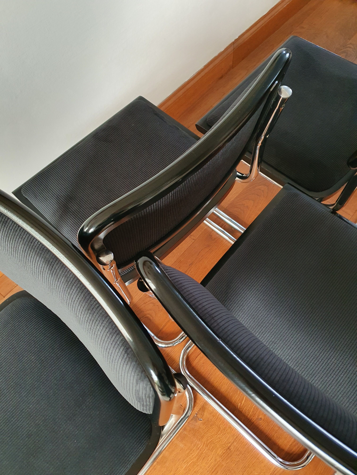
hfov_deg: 53.1
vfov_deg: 67.3
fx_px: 358
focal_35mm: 26
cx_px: 178
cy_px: 238
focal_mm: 4.32
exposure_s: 1/50
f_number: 1.5
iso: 400
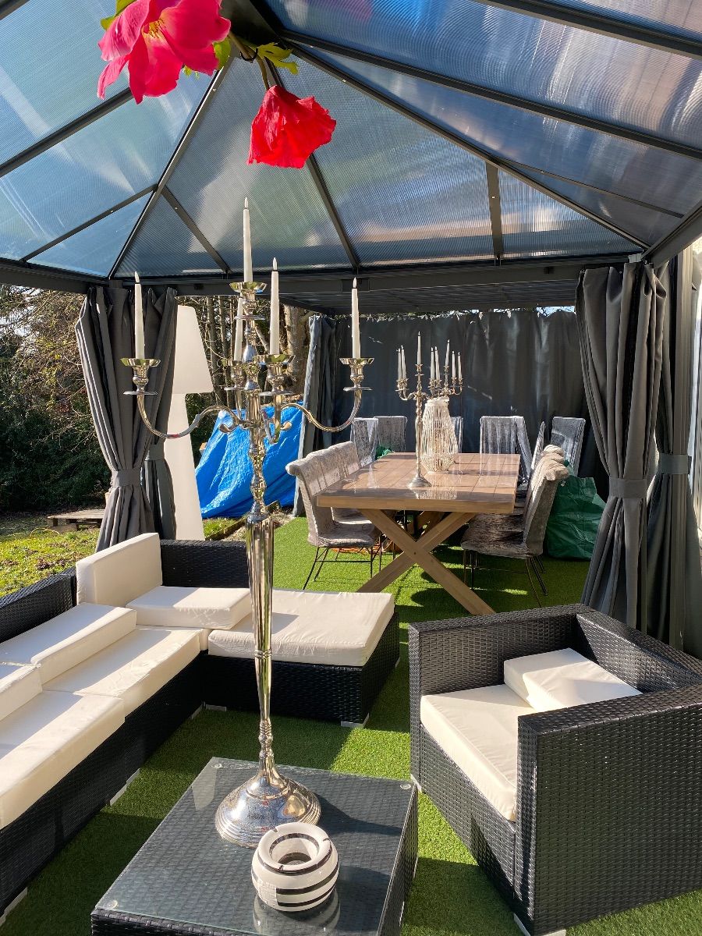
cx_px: 351
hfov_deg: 53.1
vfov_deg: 67.3
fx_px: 703
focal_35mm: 26
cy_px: 468
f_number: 1.8
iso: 32
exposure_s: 1/788
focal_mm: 4.25
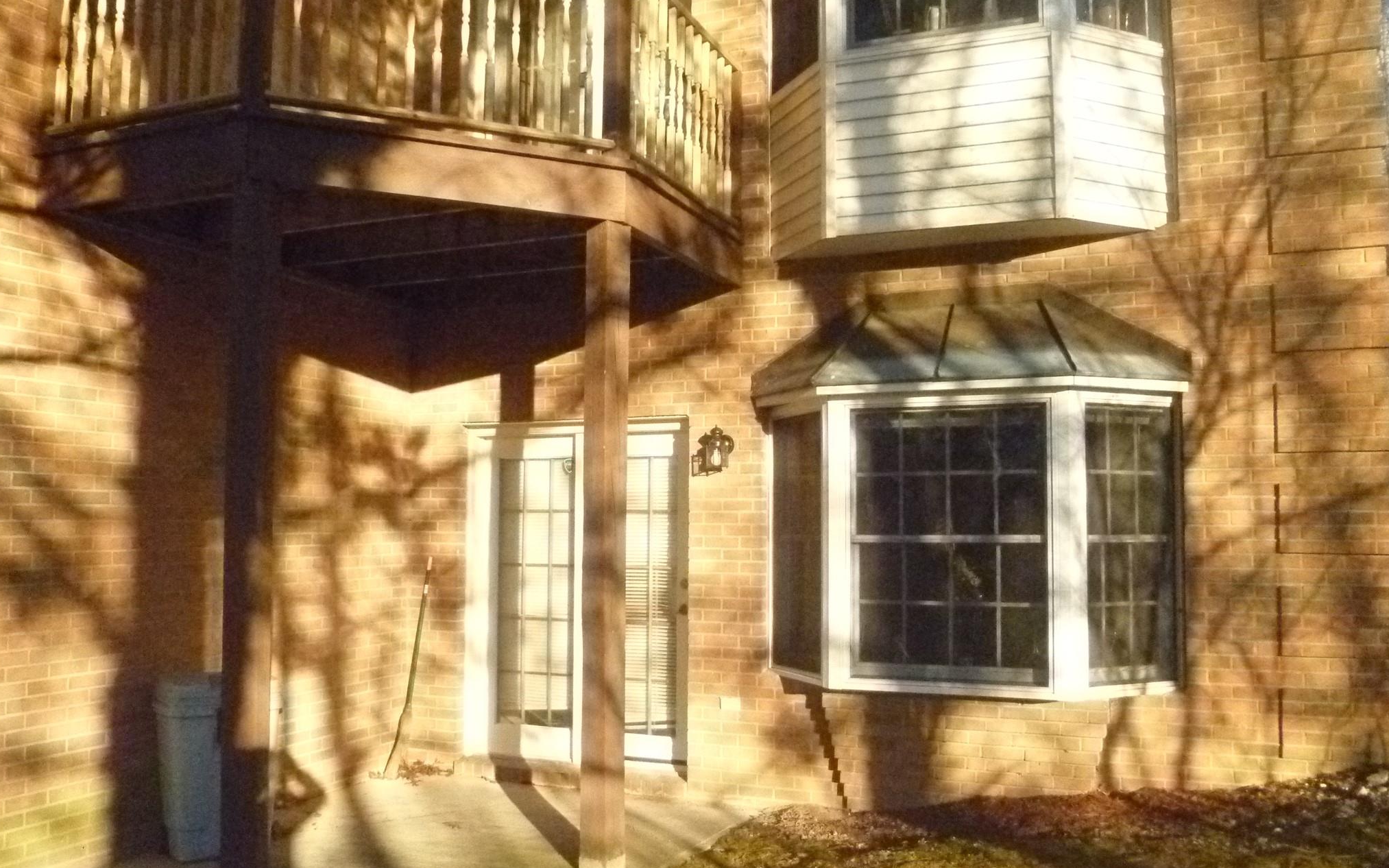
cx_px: 694
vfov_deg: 41.8
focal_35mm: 30
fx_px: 1136
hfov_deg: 62.9
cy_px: 470
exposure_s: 1/400
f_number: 10
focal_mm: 5
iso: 1600
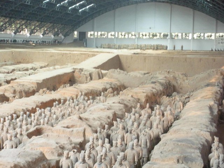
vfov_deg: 18.2
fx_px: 524
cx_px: 112
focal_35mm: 81
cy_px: 84
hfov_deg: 24.1
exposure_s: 1/42.2
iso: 621
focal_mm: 14.2
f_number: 4.8
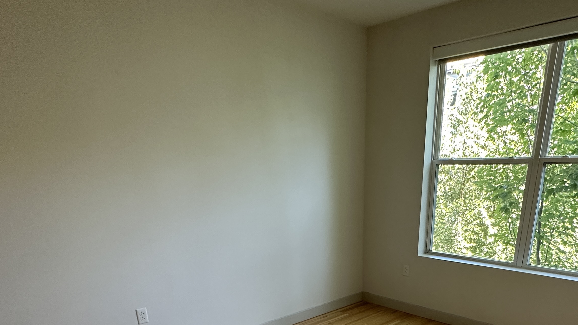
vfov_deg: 37.8
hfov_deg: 69.4
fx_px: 414
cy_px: 331
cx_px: 335
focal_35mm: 27
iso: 250
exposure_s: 1/120
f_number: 2.2
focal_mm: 2.22
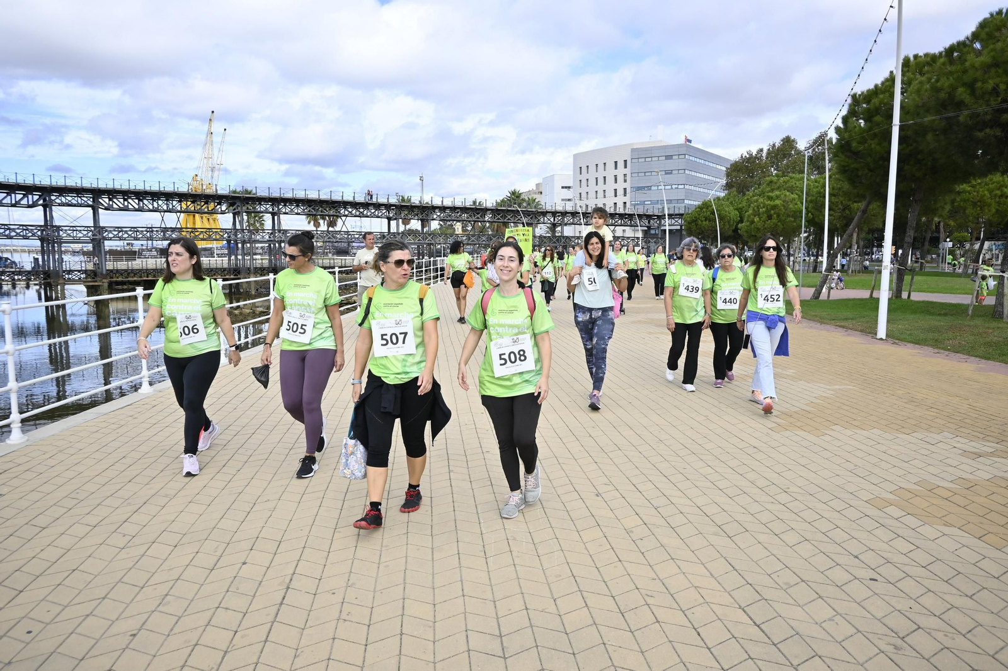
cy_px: 336
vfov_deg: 47.9
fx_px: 756
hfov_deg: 67.4
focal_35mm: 27
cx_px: 504
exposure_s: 1/1250
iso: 320
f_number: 5
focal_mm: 18
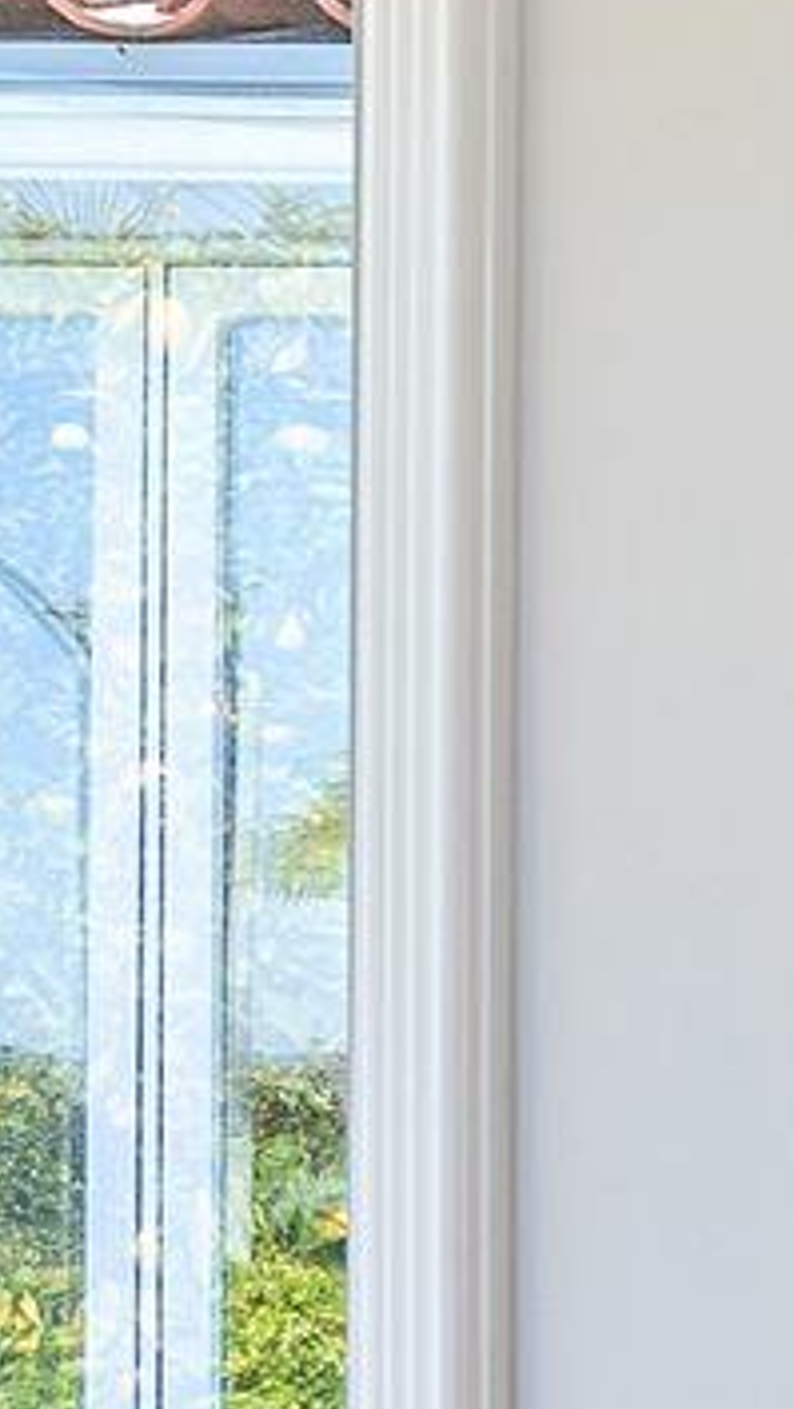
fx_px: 5792
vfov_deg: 13.8
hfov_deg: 5.5
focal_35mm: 155
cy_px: 1100
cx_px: 4138
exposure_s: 1/30
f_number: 7.1
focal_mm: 17
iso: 125
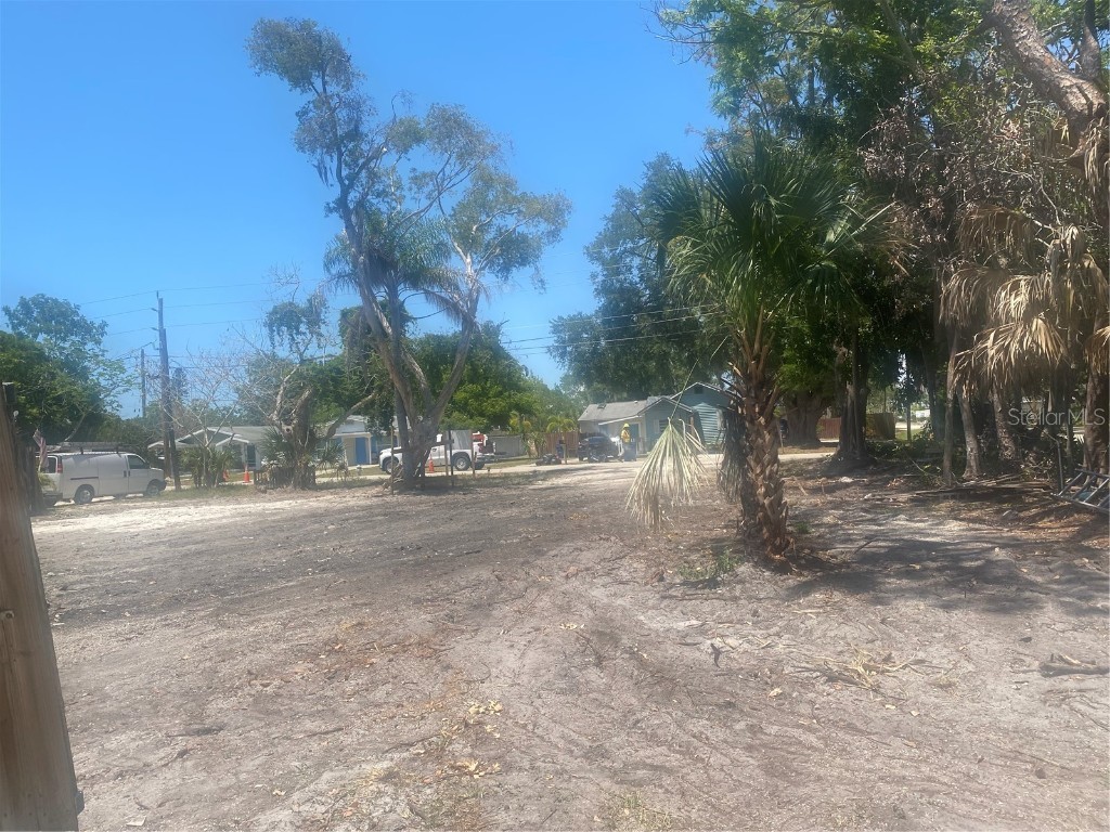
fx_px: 834
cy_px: 416
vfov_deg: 53.1
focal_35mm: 26
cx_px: 555
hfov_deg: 67.3
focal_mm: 4.25
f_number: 1.8
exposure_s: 1/2141
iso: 32
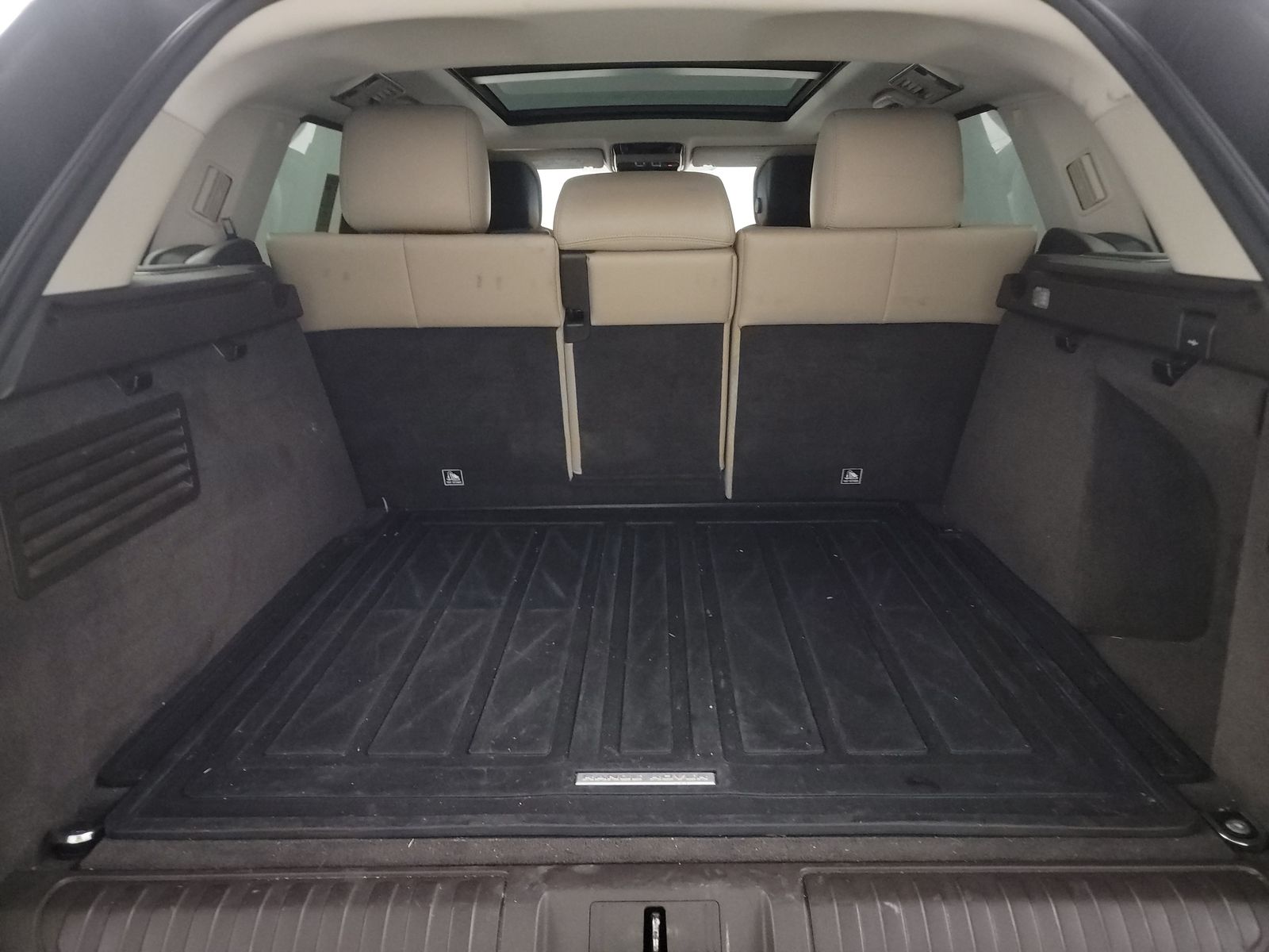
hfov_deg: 71.6
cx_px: 634
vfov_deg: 56.8
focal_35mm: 24
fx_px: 880
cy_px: 476
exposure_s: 1/4
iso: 2625
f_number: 1.8
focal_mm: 6.7
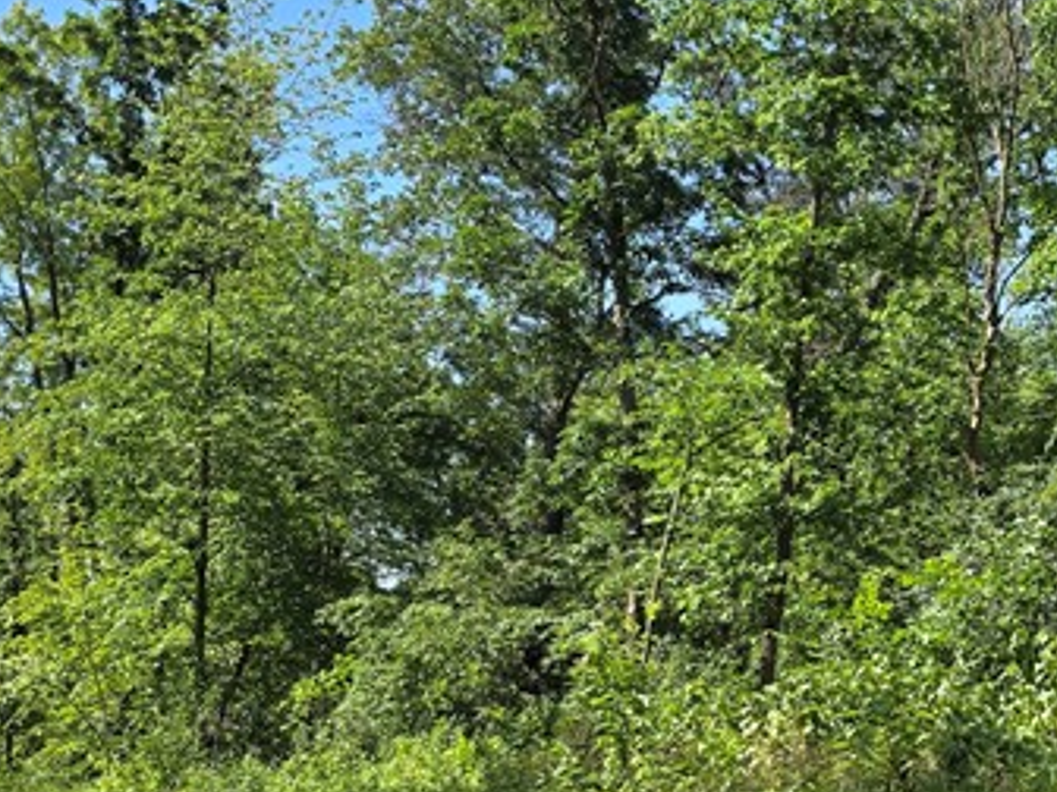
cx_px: 1007
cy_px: 528
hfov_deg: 26.6
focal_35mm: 70
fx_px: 2137
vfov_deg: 20.9
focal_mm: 6.3
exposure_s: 1/421
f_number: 1.7
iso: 12
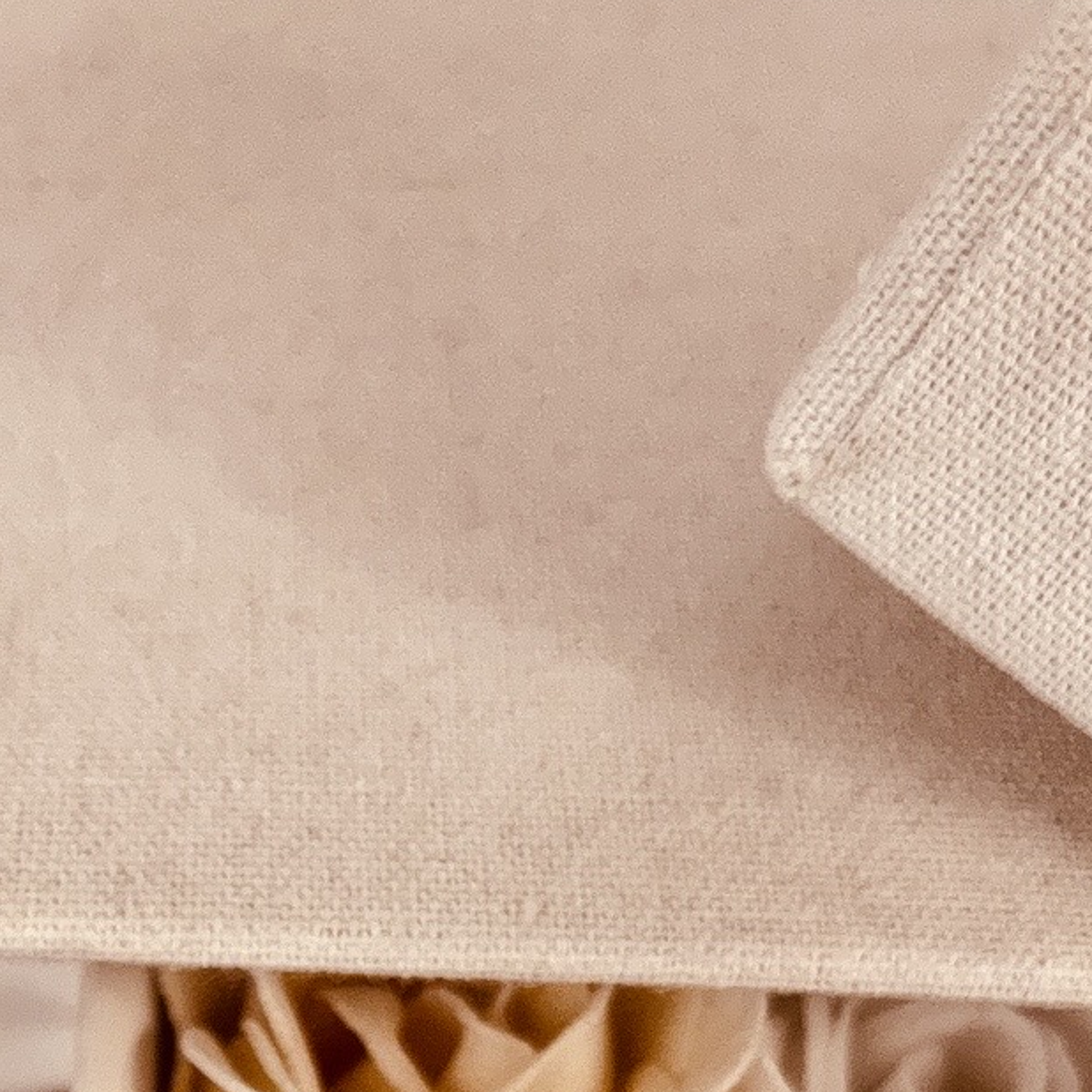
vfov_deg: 20.0
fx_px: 2677
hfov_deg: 22.4
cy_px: 1624
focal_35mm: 75
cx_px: 88
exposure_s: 1/100
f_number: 1.6
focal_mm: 5.96
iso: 125
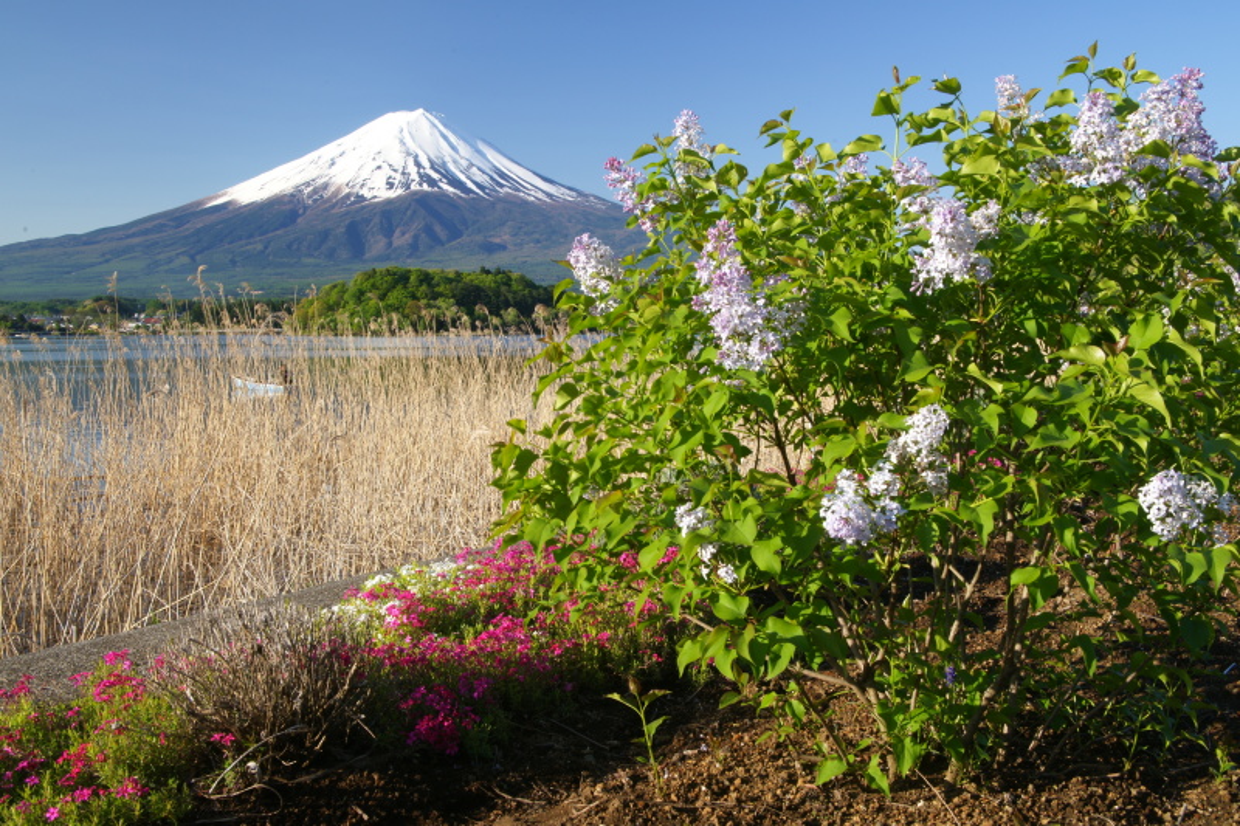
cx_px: 620
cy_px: 413
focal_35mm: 35
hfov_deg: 54.4
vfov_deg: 37.8
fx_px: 1205
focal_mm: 35
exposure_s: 1/4
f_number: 22
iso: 100
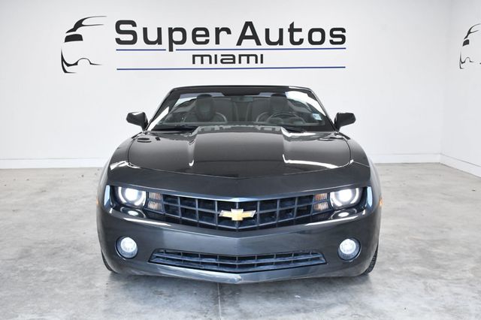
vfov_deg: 33.4
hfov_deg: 48.5
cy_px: 160
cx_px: 240
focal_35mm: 40
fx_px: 534
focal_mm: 27
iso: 2500
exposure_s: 1/250
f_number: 8
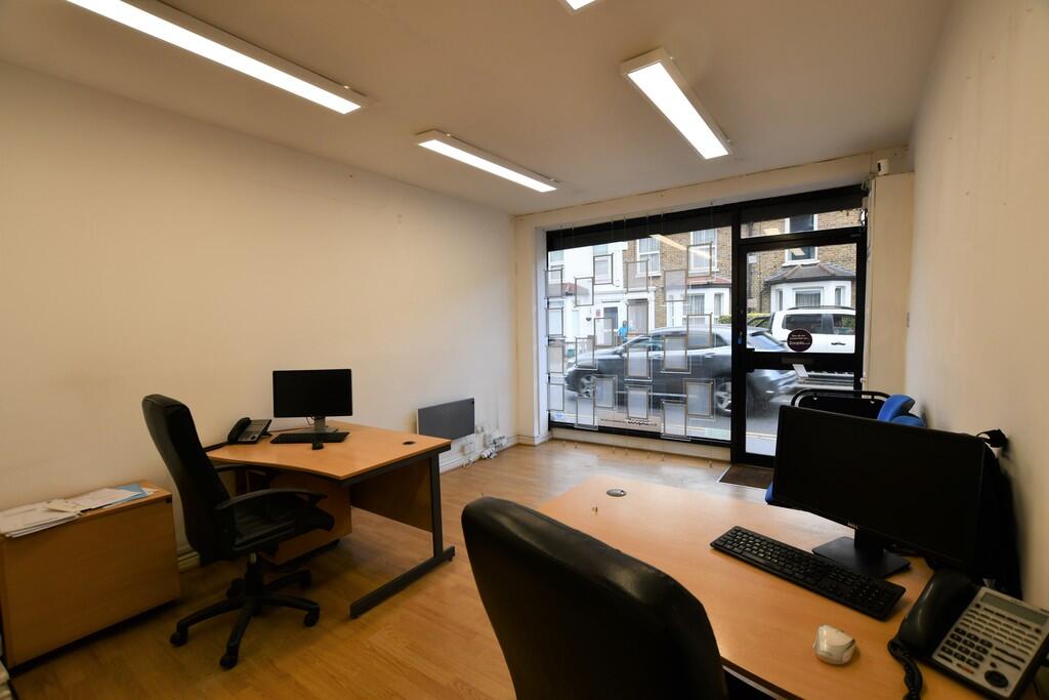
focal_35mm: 15
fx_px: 437
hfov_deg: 100.4
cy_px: 350
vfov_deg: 77.3
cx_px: 524
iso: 200
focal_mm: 10
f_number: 5
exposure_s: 1/100
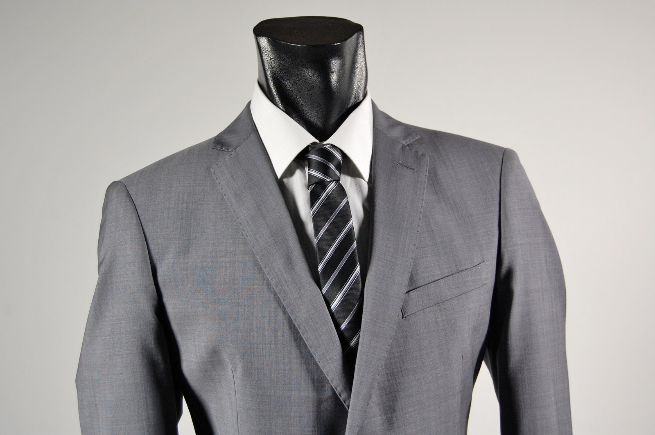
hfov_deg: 33.4
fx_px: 1091
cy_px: 218
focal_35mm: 60
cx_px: 328
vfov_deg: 22.6
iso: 800
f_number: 5
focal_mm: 40
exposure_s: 1/125
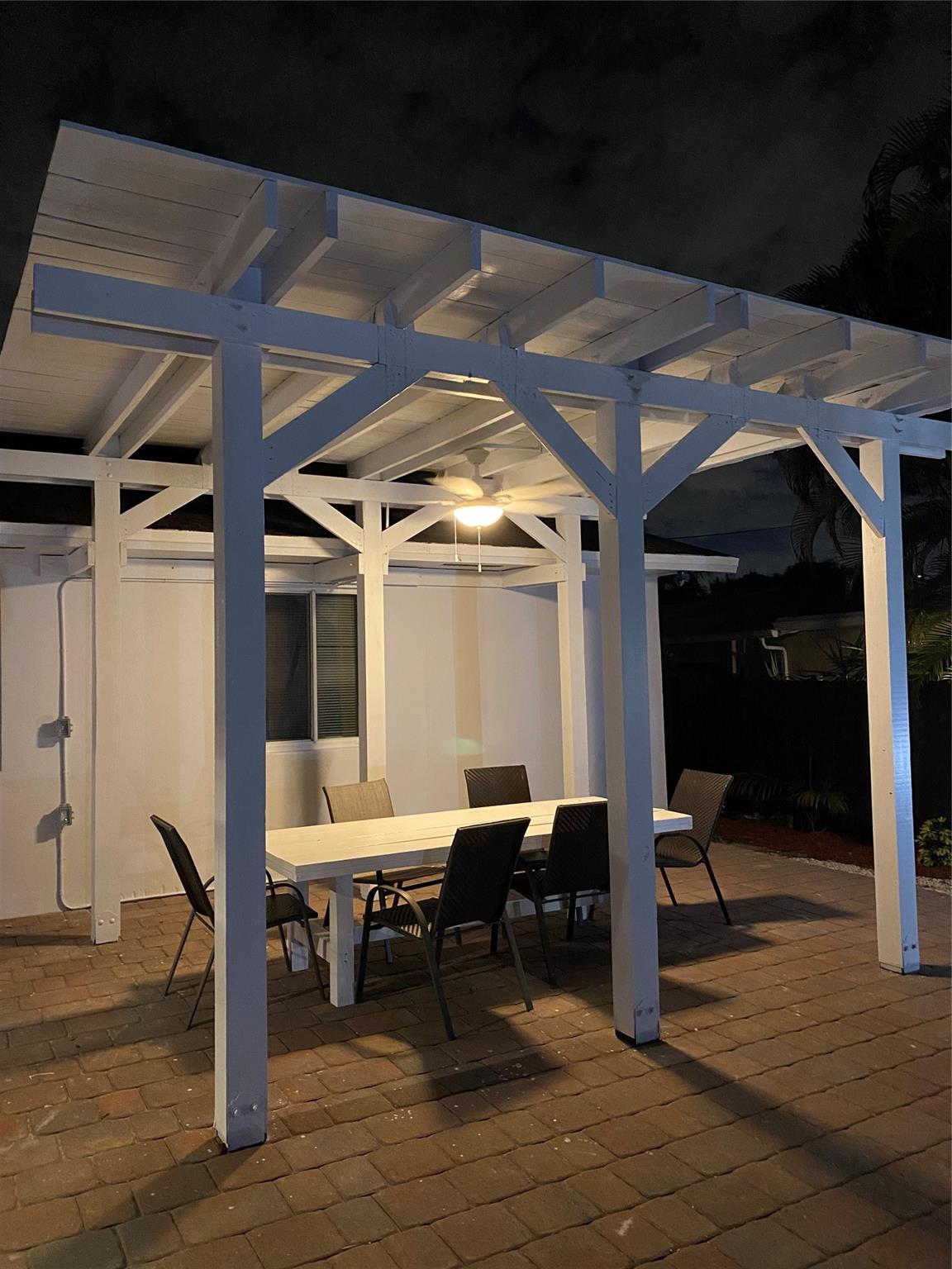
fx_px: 953
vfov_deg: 67.3
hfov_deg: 53.1
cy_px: 634
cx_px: 476
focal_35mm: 26
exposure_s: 1/30
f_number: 1.8
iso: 800
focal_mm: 4.25
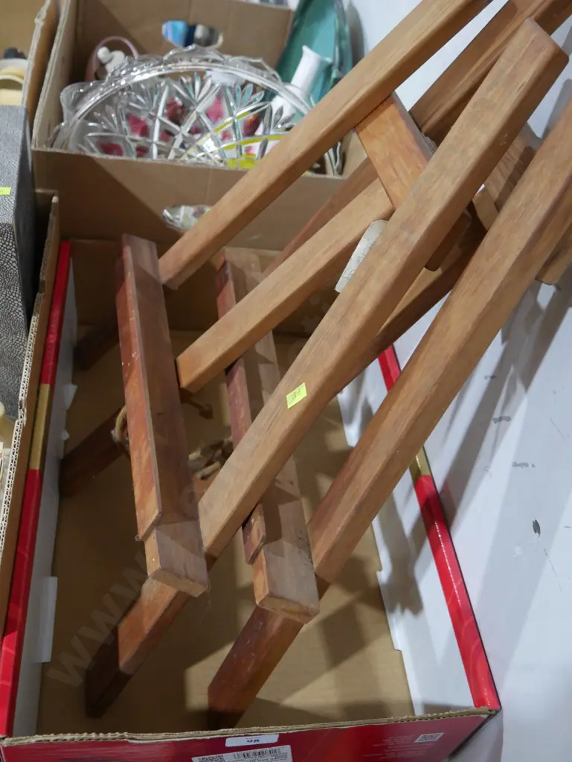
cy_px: 381
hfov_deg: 44.2
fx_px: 704
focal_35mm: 32
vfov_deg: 56.8
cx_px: 286
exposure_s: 1/60
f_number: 3.6
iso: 2000
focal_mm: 16
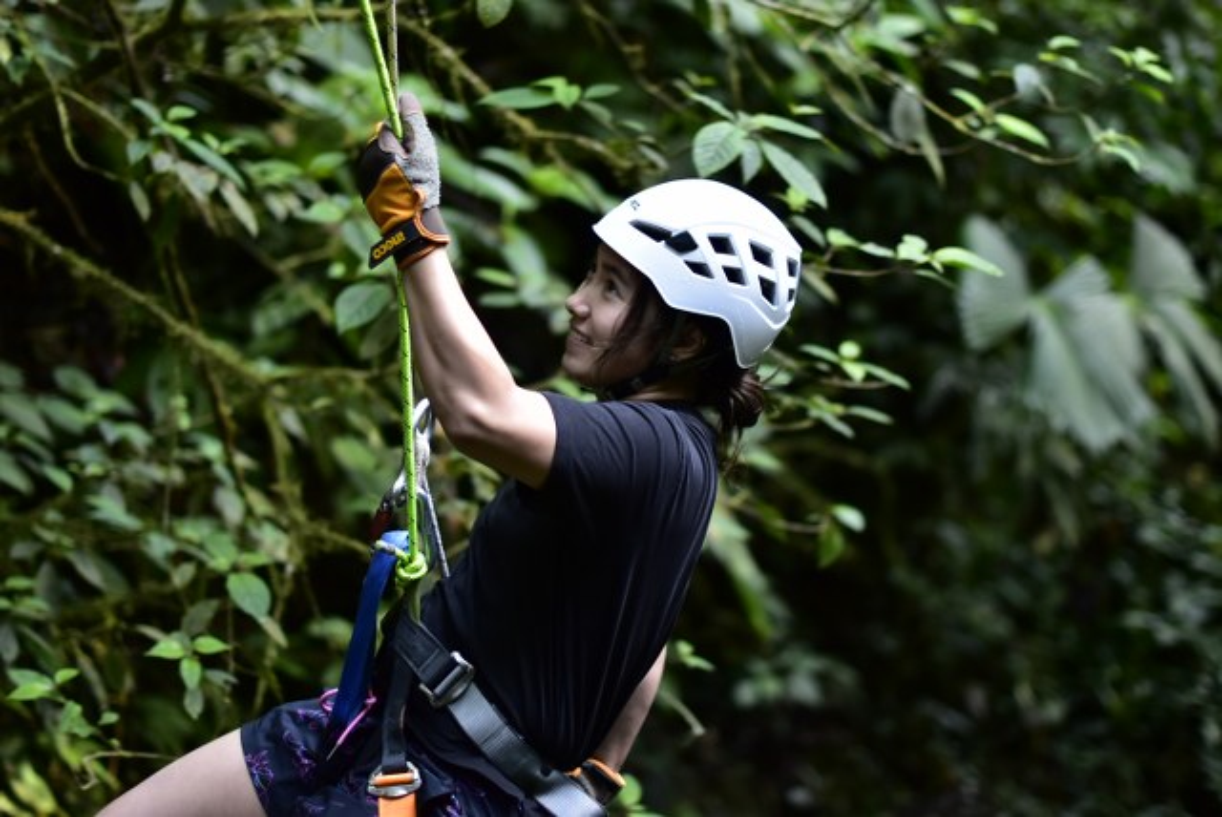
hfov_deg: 27.0
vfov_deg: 18.2
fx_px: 2548
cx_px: 611
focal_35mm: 75
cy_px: 408
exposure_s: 1/320
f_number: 1.4
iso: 500
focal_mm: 50
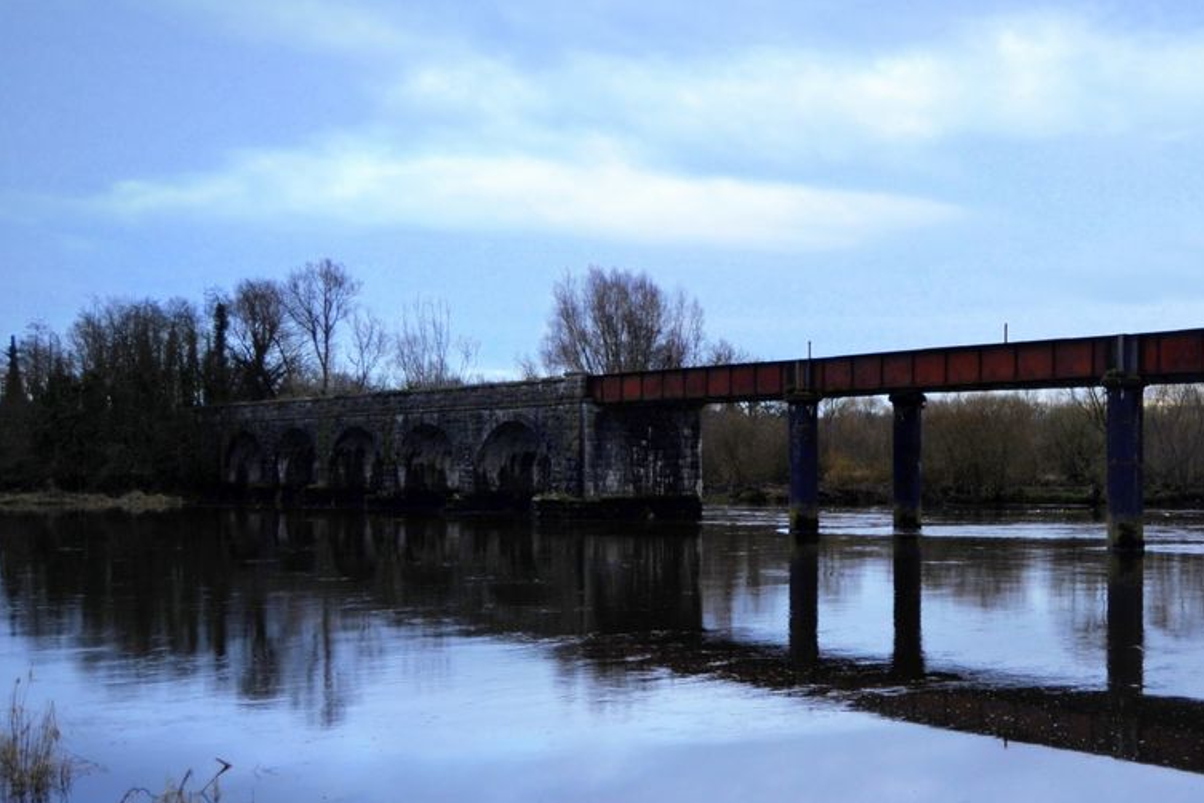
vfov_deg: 31.1
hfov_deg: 43.8
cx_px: 919
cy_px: 457
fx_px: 1438
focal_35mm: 43
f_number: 3.5
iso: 450
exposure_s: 1/60
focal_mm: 18
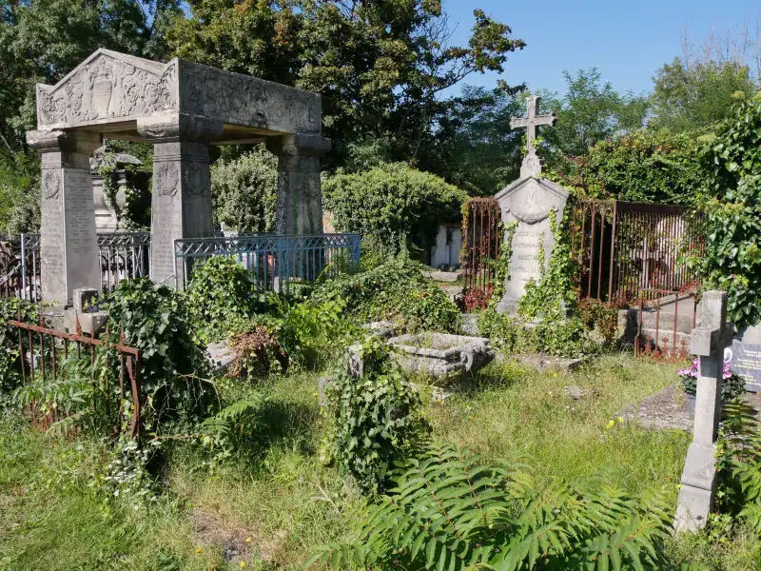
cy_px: 286
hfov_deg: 60.0
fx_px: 660
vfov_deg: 46.8
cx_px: 380
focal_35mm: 30
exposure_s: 1/640
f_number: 9
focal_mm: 15
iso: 400
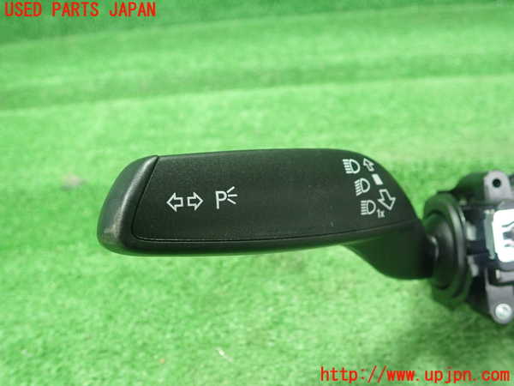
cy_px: 193
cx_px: 257
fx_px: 445
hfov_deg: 60.0
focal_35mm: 30
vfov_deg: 46.8
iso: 800
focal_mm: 5.5
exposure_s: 1/125
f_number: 2.3
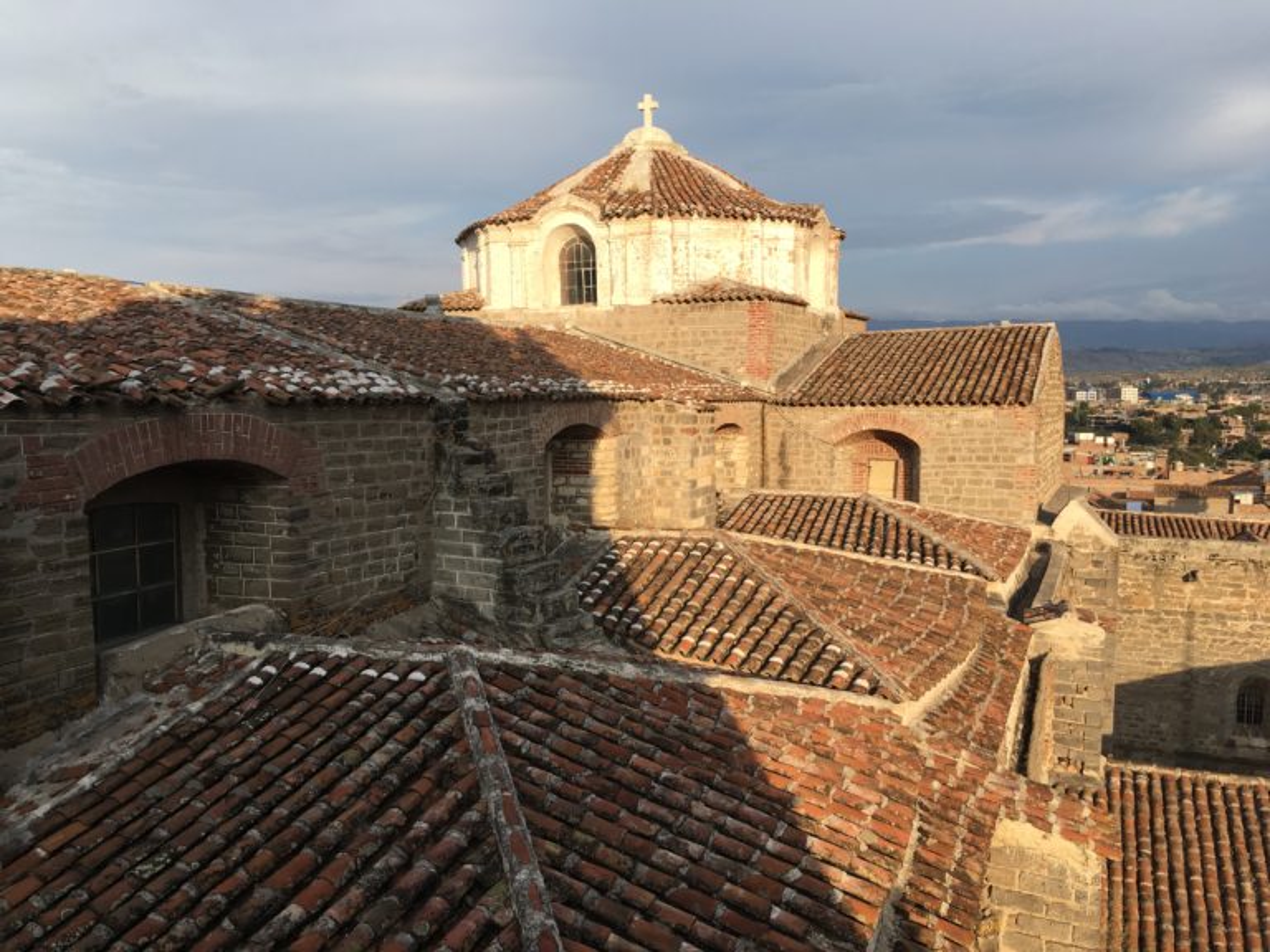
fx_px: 1064
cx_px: 635
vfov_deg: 48.2
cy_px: 476
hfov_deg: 61.7
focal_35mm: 29
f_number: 2.2
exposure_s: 1/718
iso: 25
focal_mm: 4.15
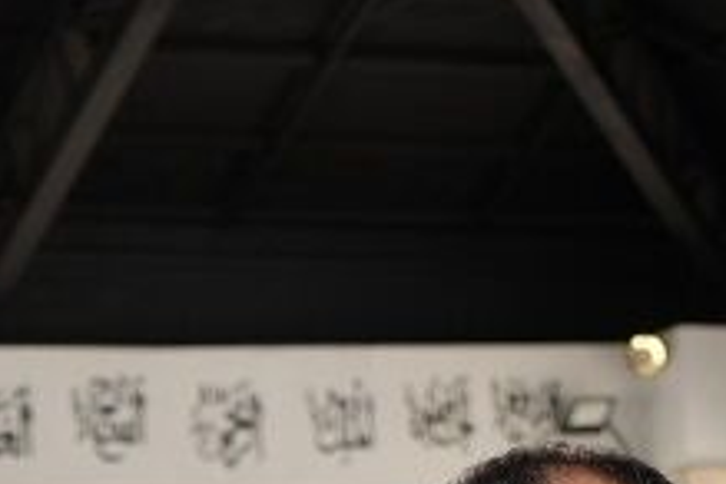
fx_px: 3569
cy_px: 1180
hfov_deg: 11.6
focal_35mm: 177
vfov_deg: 7.3
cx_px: 529
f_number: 4
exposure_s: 1/160
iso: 250
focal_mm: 36
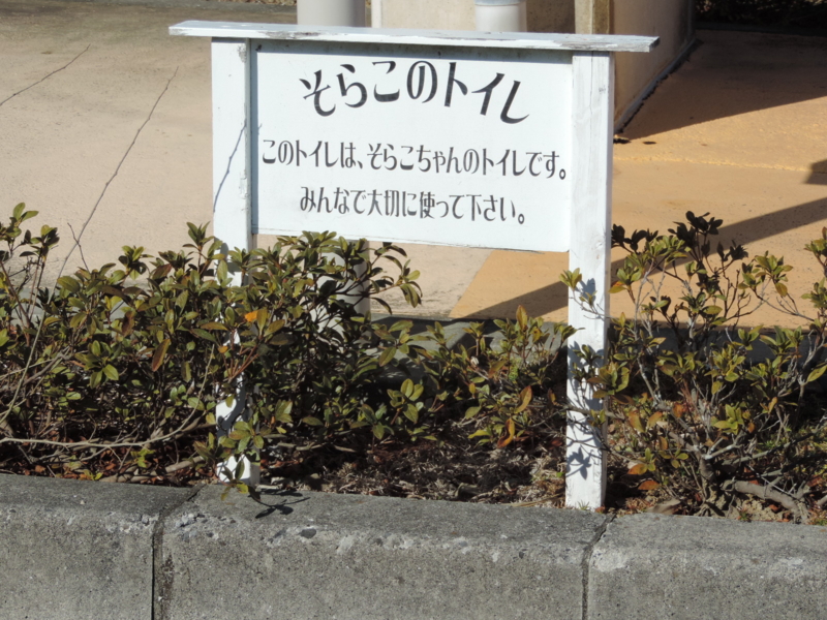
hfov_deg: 18.7
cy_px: 310
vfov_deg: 14.1
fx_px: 2509
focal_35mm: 105
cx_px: 414
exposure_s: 1/1000
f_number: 4.2
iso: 80
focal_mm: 18.7
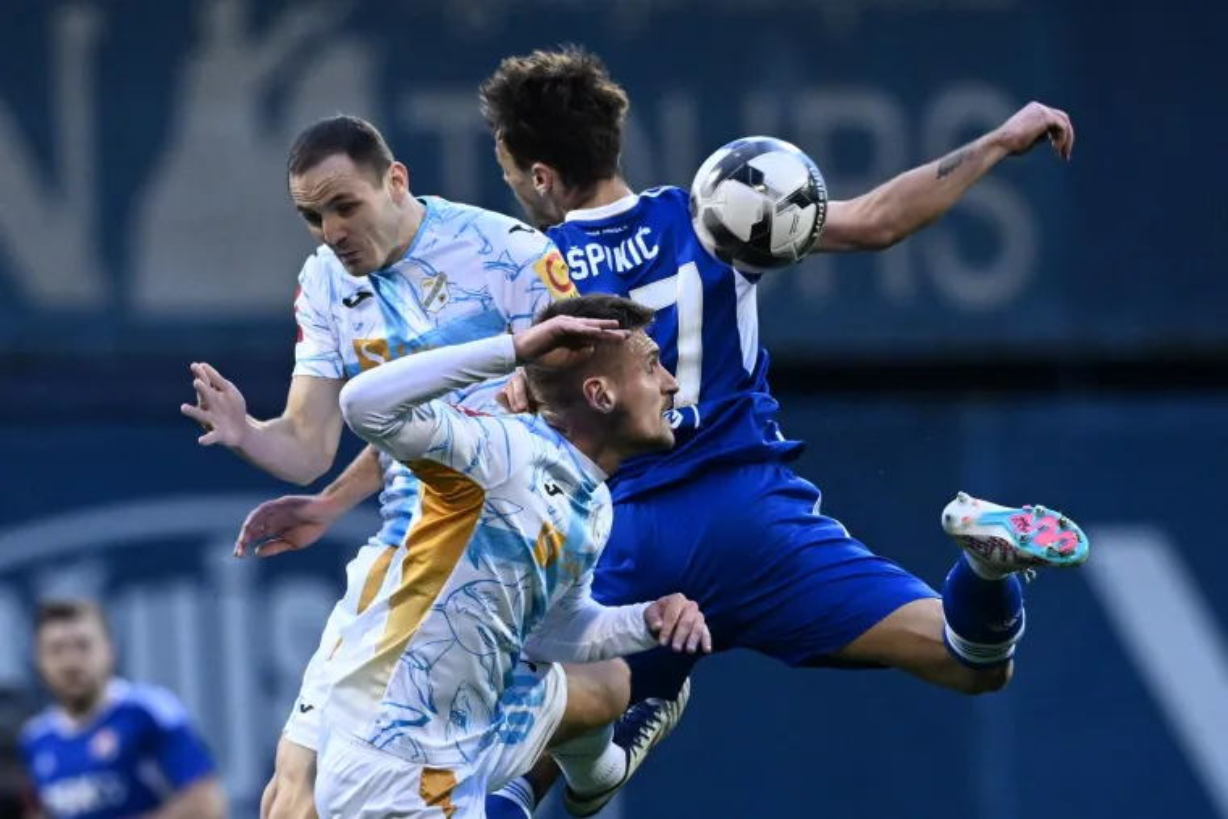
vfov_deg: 3.4
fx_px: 13646
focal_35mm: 400
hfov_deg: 5.2
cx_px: 614
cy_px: 410
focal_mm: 400
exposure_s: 1/1600
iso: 4000
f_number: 4
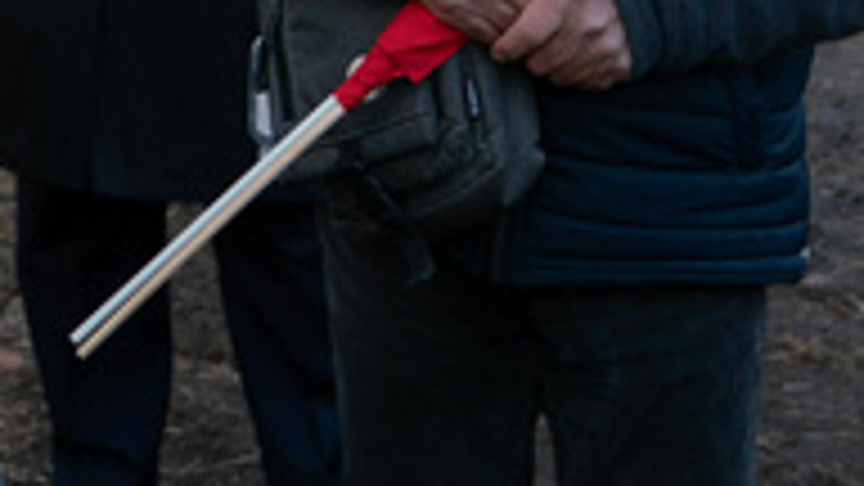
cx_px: -644
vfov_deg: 7.9
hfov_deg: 14.3
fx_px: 3070
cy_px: -956
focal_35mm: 134
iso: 200
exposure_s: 1/200
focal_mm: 24
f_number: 4
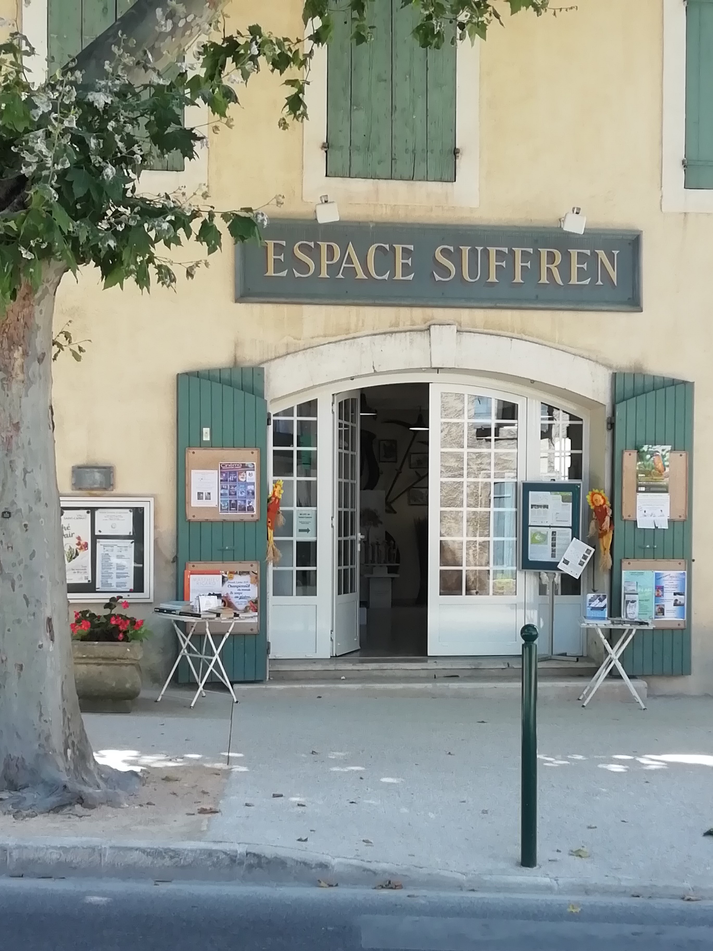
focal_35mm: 47
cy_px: 476
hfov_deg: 30.9
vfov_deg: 40.4
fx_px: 1291
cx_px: 356
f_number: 2.2
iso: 50
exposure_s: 1/179
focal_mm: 3.46
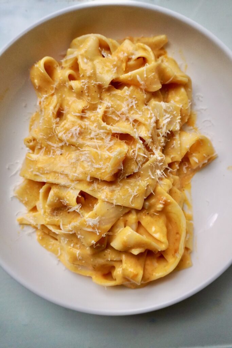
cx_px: 116
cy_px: 174
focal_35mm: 30
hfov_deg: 43.6
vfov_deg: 61.9
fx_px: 290
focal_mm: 20
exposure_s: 1/2000
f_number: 5.6
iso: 2500
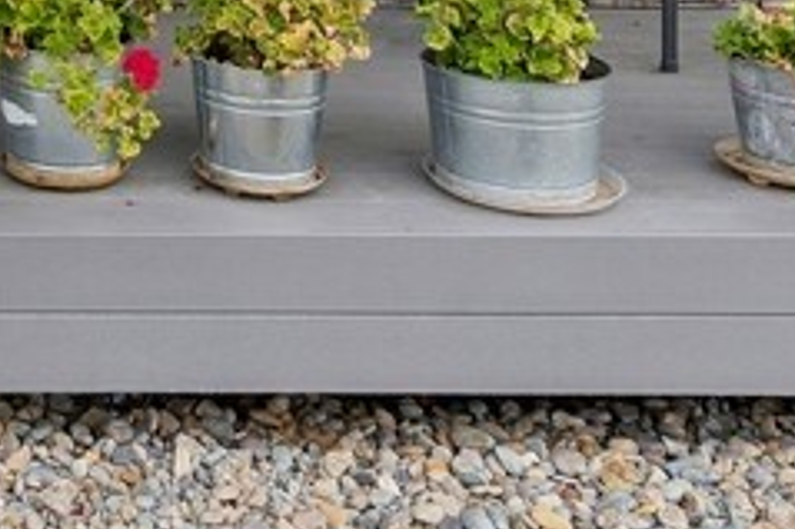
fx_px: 1412
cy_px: -339
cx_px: -63
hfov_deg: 28.7
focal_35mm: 64
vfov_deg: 18.1
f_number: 6.3
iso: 100
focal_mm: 11.5
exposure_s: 1/250
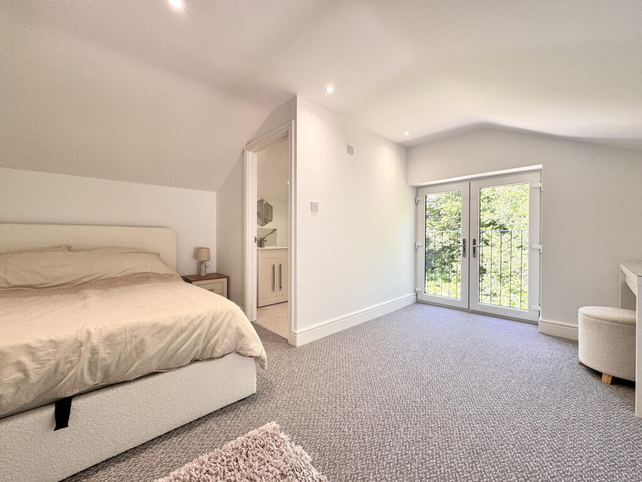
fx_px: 260
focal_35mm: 14
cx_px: 321
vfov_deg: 85.7
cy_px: 241
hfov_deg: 102.1
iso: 64
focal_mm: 2.22
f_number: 2.2
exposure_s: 1/99
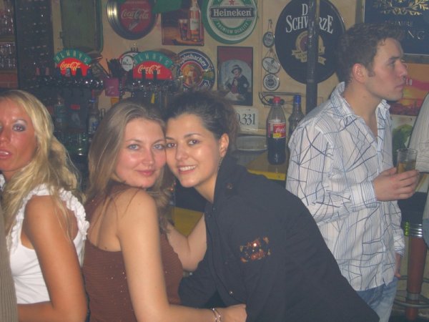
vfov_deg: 25.7
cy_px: 161
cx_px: 214
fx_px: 706
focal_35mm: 57
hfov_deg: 33.8
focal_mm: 11.8
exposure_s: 1/60
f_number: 3.6
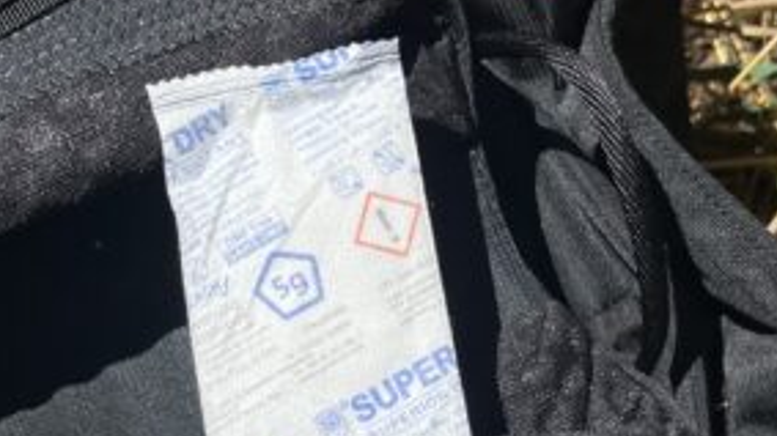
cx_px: 288
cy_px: 300
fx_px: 1442
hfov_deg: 30.0
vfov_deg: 17.2
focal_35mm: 70
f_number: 1.5
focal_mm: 5.7
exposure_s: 1/9434
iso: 50
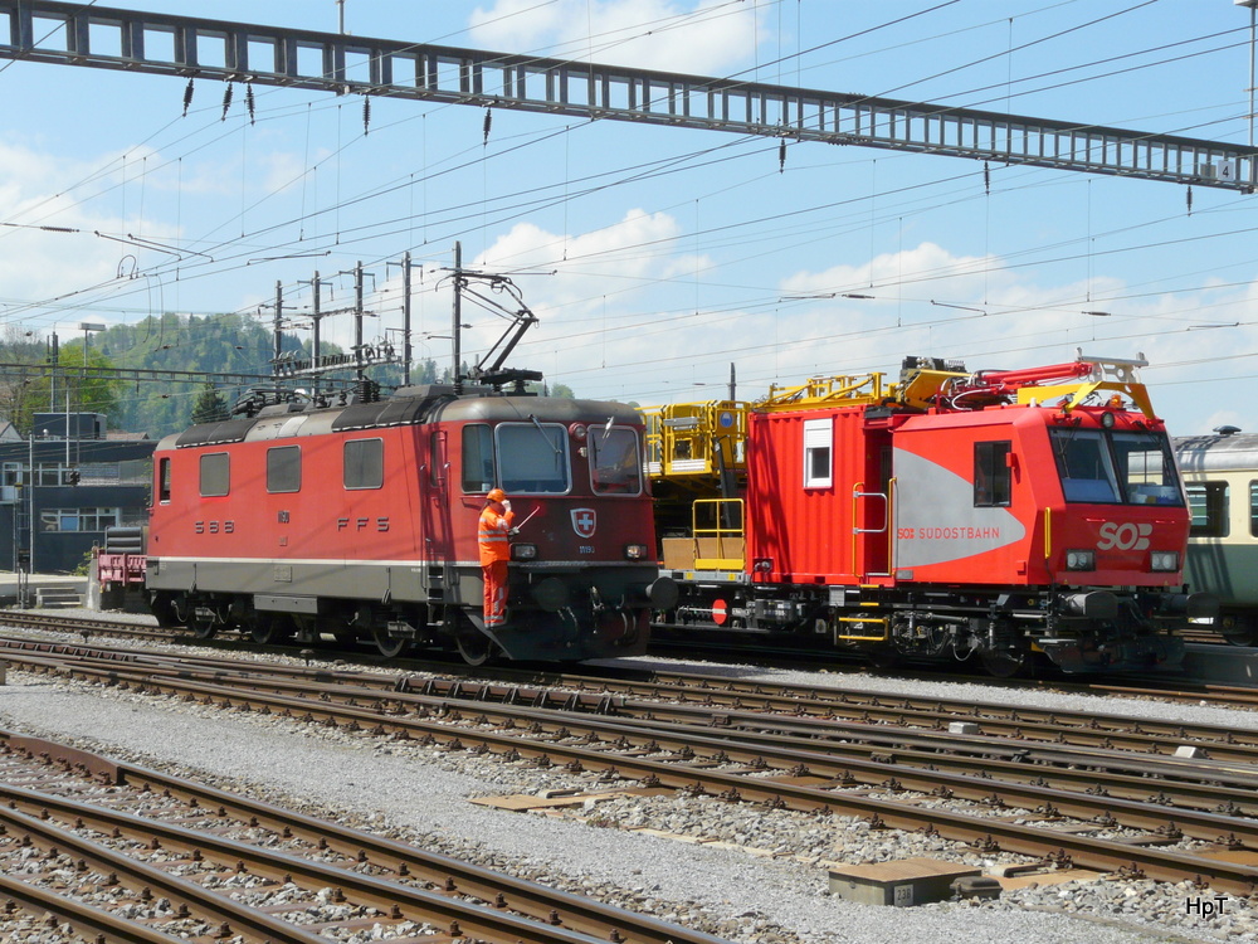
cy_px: 472
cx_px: 629
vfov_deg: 24.0
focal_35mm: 61
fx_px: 2217
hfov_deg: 31.7
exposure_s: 1/500
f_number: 5.6
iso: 100
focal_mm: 10
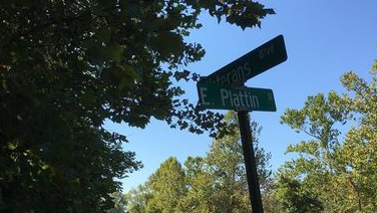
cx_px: 184
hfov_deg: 48.3
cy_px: 137
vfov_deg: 28.3
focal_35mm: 42
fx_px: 420
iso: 25
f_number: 2.2
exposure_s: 1/1054
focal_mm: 4.15
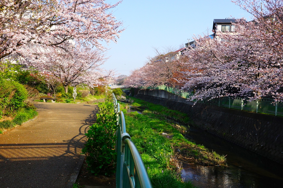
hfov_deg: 49.6
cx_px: 142
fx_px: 306
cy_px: 94
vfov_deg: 34.2
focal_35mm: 39
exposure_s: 1/500
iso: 400
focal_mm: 26
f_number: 8
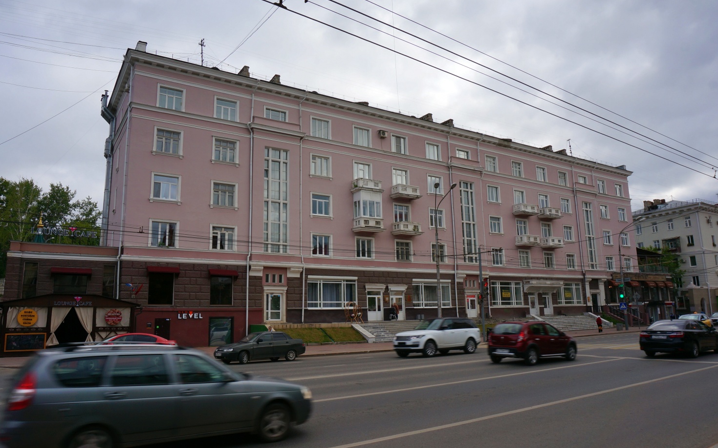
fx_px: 519
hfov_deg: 69.4
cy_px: 224
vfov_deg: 46.8
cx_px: 358
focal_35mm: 27
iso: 100
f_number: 13
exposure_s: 1/100
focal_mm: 17
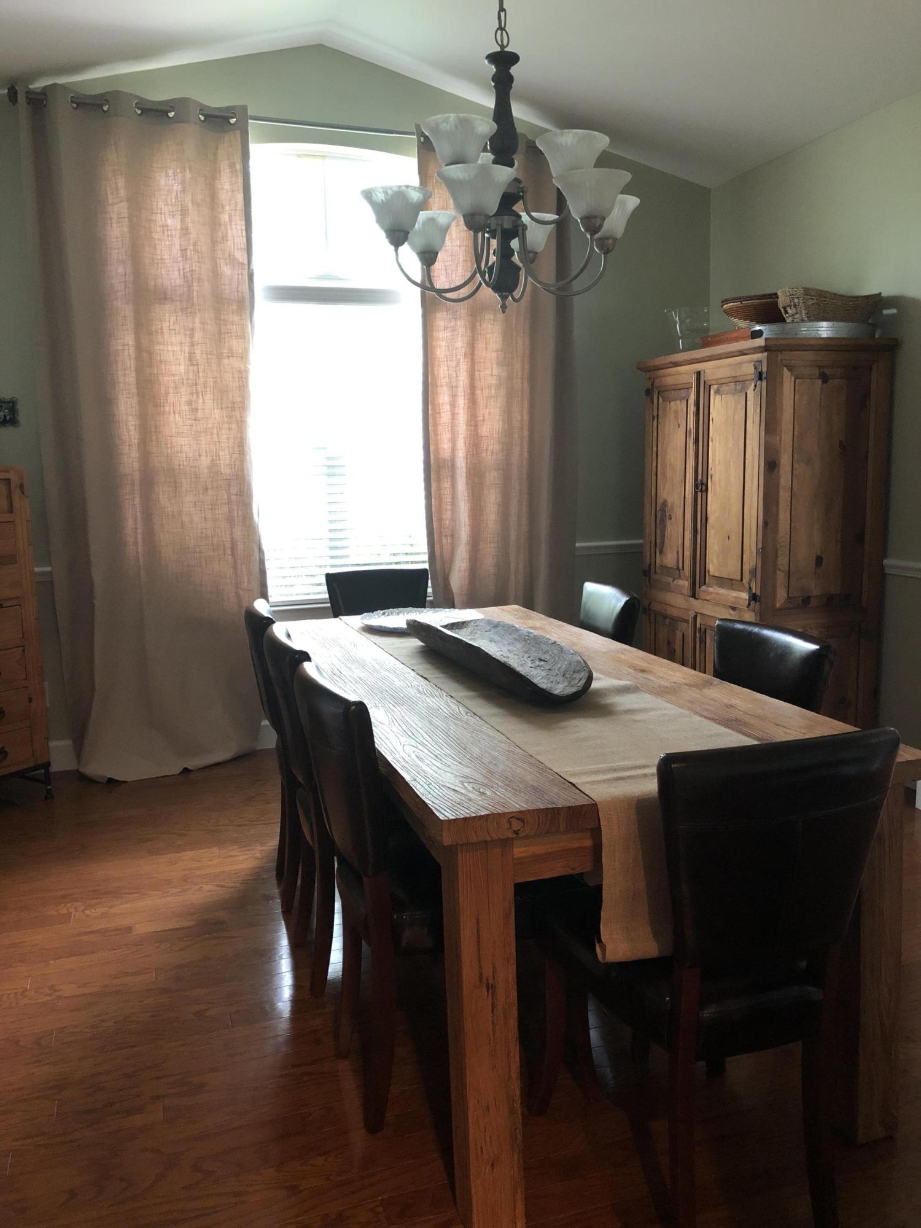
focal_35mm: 28
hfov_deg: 49.7
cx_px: 460
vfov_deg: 63.4
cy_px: 614
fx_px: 993
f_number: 1.8
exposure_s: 1/11
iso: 100
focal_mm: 3.99
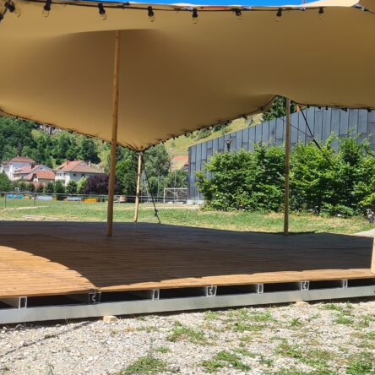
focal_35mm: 53
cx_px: 149
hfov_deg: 32.1
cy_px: 194
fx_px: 650
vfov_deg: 32.2
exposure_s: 1/1968
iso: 50
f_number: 1.8
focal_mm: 5.4
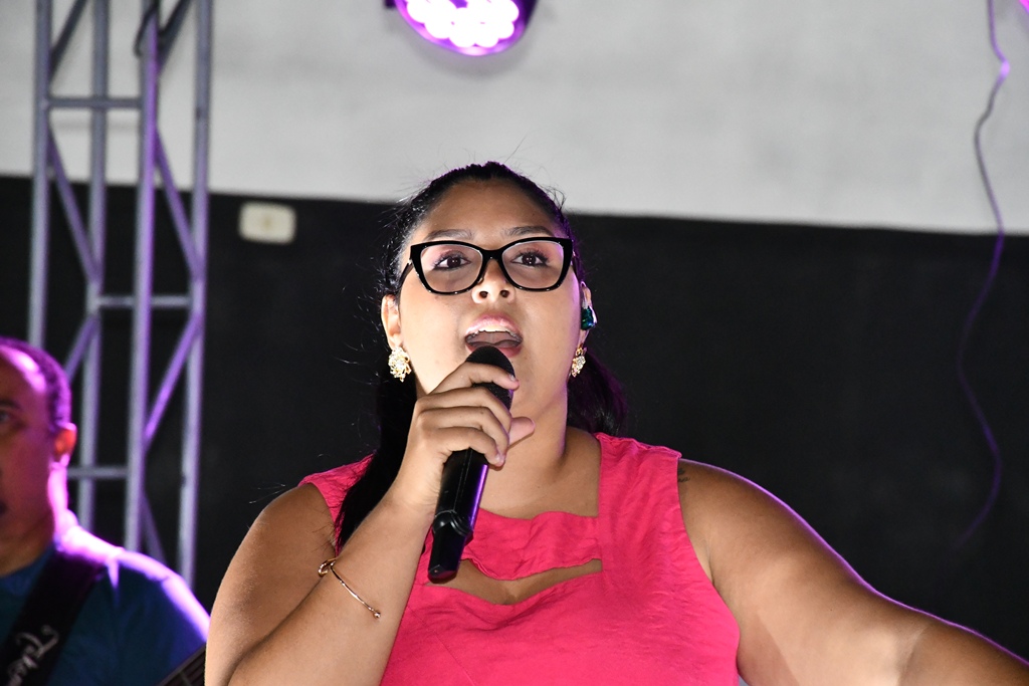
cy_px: 343
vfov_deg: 6.5
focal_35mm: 210
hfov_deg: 9.8
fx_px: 6003
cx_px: 514
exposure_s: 1/80
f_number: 8
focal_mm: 140
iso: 6400
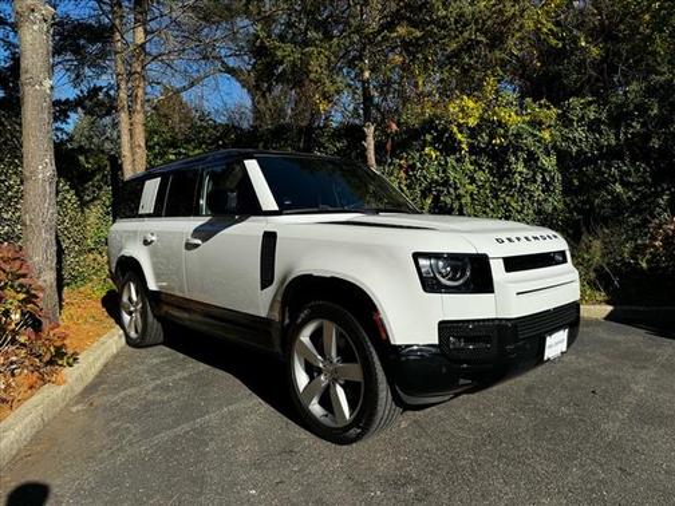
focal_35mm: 24
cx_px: 338
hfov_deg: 71.6
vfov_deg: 56.8
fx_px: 468
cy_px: 253
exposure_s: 1/4310
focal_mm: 6.76
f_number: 1.78
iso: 80
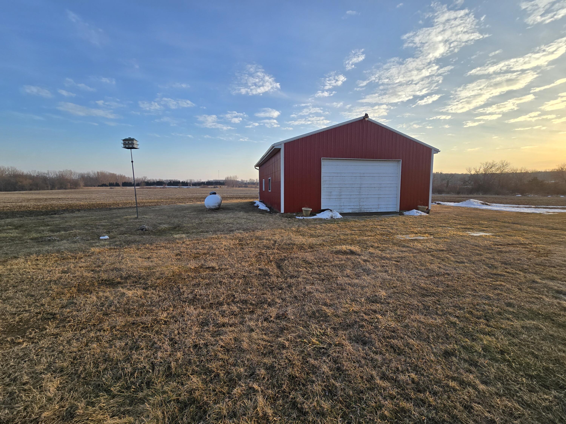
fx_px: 213
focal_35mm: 13
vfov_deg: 89.9
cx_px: 283
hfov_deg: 106.2
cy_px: 212
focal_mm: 2.2
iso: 50
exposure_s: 1/1078
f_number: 2.2
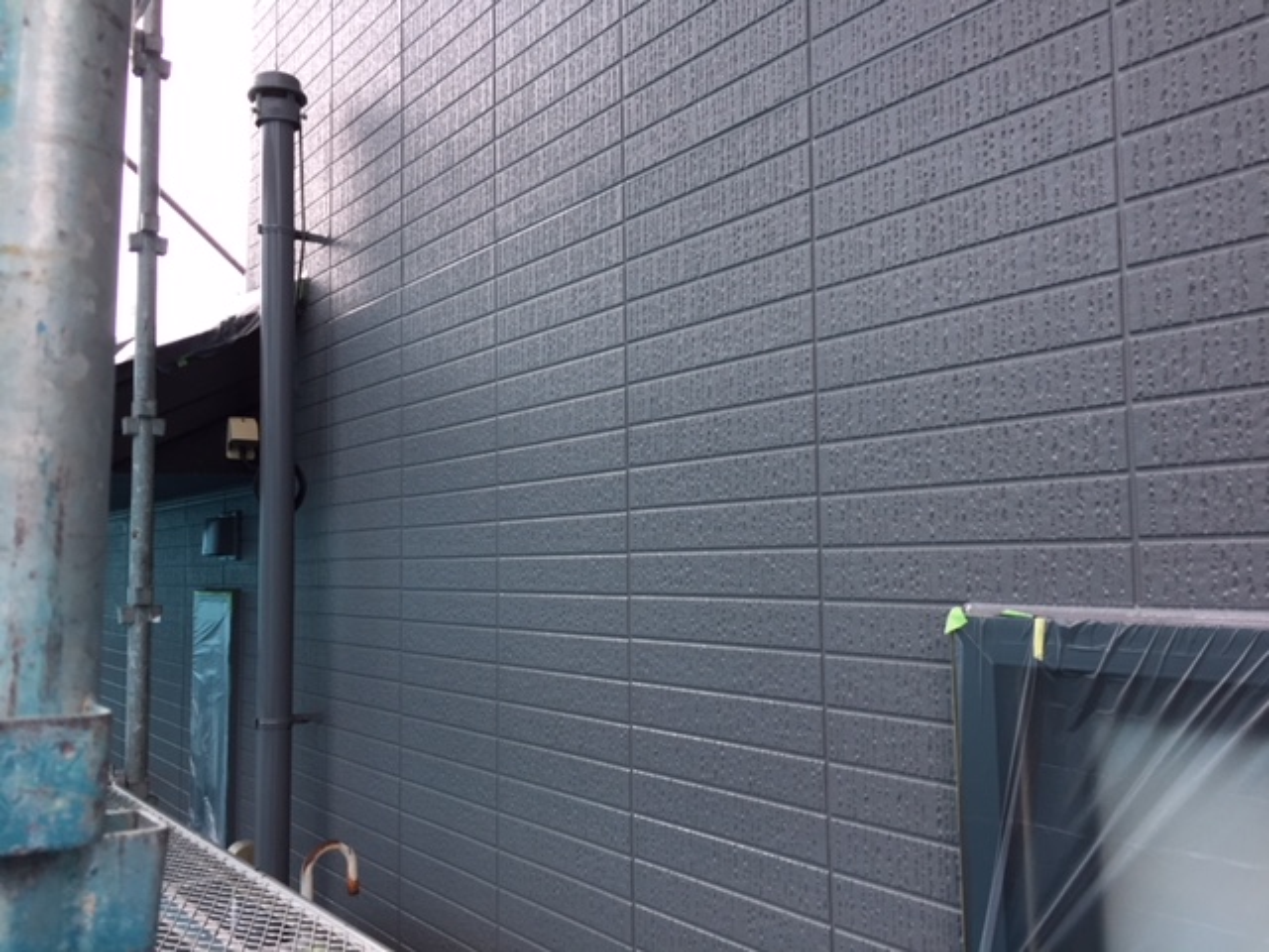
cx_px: 634
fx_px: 1063
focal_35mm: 29
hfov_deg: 61.7
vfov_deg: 48.2
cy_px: 476
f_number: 2.2
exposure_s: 1/120
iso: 40
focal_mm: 4.15
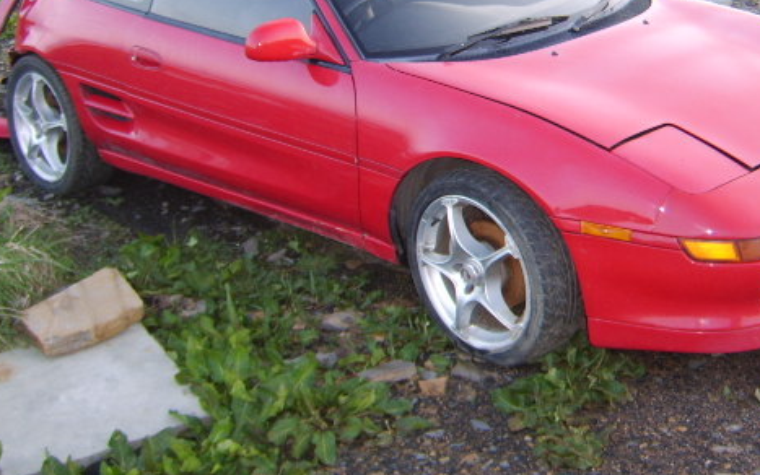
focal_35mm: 45
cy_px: 106
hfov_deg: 44.2
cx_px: 444
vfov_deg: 28.1
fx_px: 932
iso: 71
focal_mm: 8.13
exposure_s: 1/16
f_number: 2.7
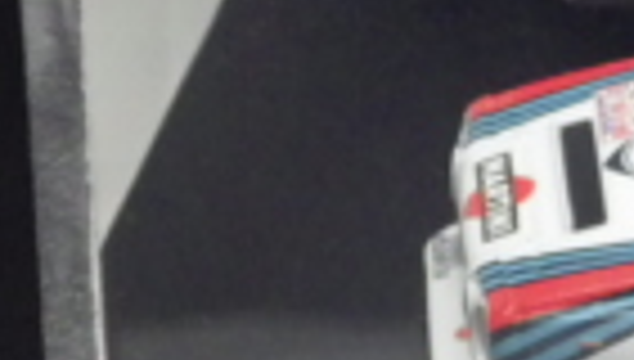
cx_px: 1066
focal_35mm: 291
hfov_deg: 7.2
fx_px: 4902
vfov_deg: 4.2
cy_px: 32
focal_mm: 10.7
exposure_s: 1/60
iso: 800
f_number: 4
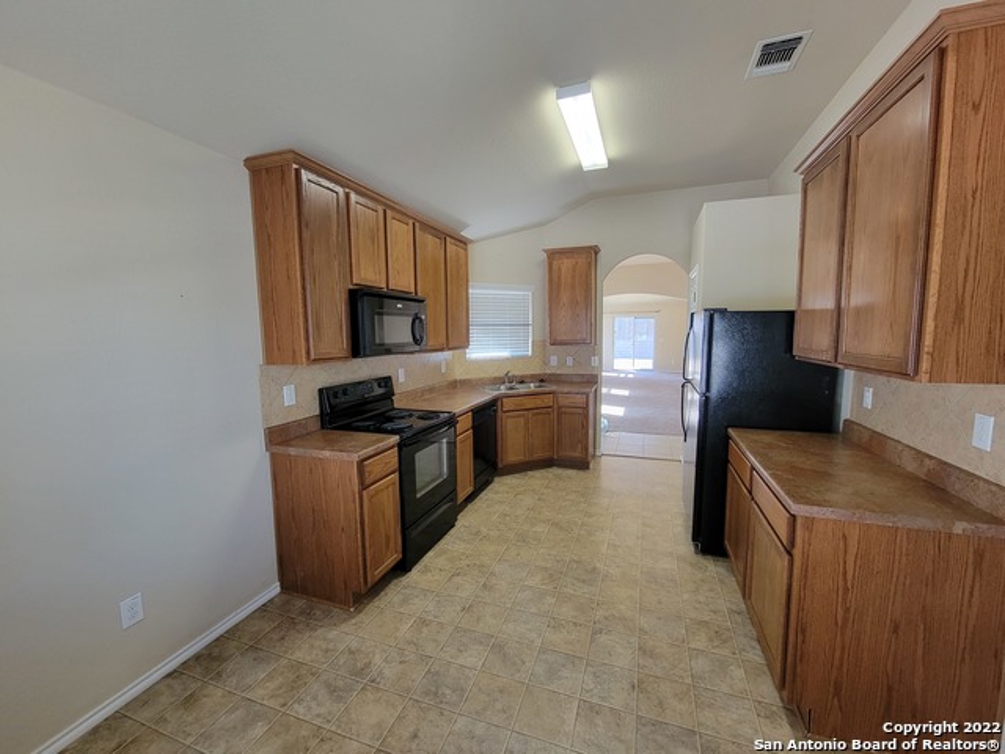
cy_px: 377
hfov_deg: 106.2
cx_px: 502
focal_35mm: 13
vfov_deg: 89.9
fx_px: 377
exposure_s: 1/60
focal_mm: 2.2
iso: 320
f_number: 2.2
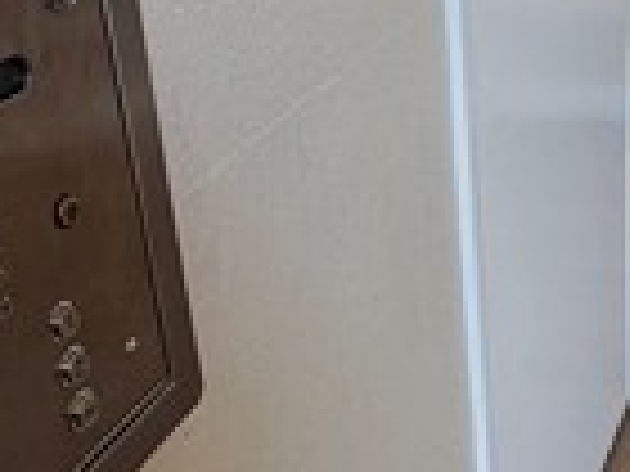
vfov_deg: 22.7
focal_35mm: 64
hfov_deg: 26.0
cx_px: 810
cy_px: 121
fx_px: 1165
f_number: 2.2
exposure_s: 1/123
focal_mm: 2.22
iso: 64
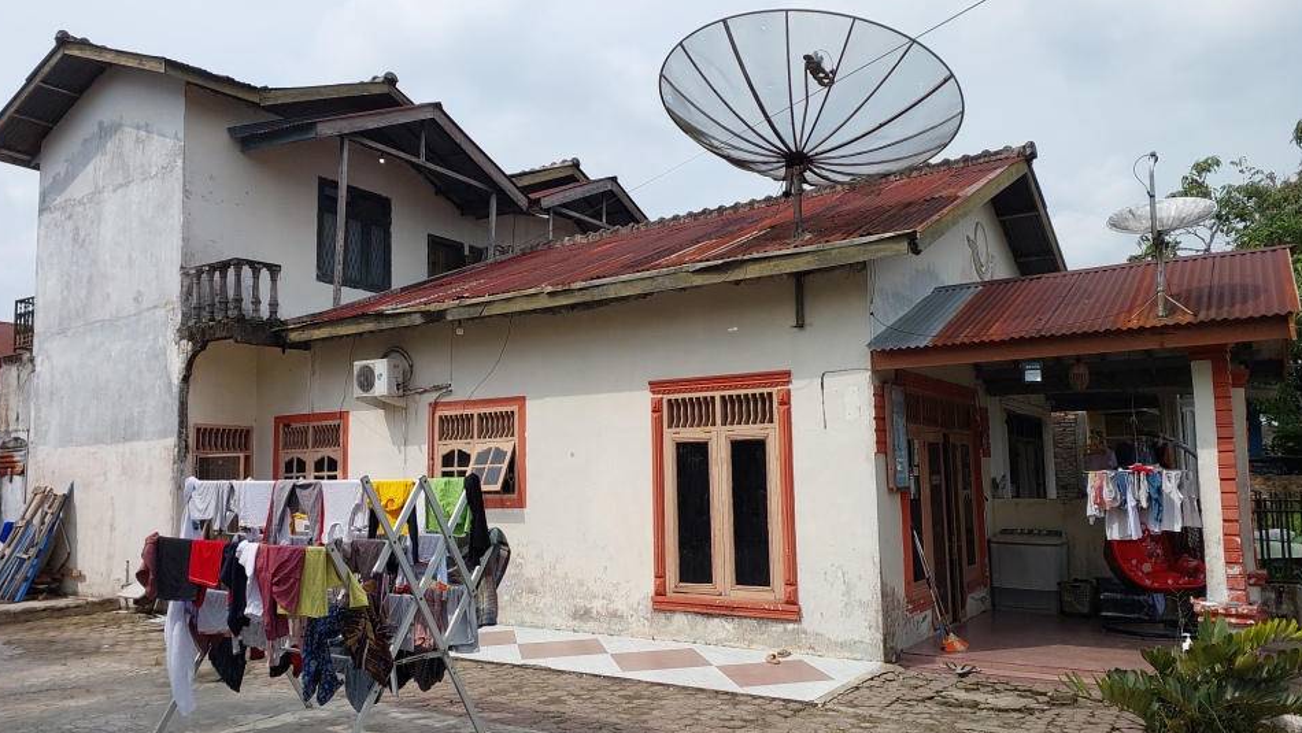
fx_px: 932
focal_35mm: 27
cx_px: 662
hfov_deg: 69.8
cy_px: 382
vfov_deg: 42.9
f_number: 1.8
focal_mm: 5.06
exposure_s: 1/1105
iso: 25
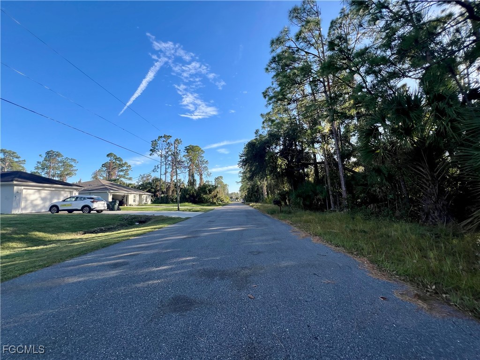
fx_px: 180
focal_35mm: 13
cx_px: 240
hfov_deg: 106.2
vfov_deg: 89.9
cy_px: 180
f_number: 1.8
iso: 32
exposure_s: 1/763
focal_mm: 1.57
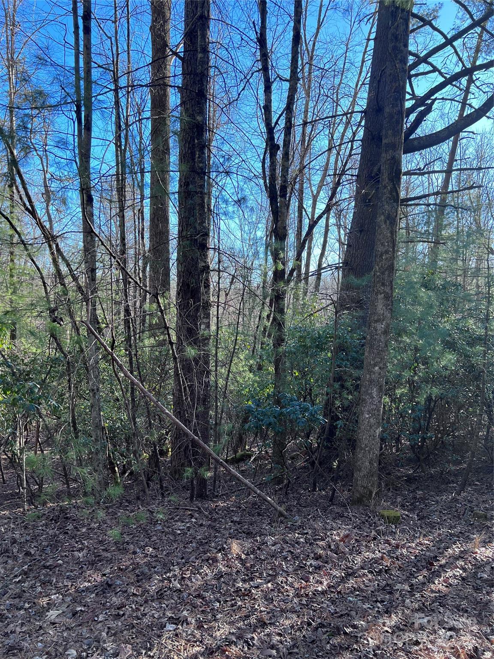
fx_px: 495
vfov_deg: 67.3
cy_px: 330
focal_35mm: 26
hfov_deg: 53.1
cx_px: 247
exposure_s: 1/407
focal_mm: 5.7
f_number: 1.5
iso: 50
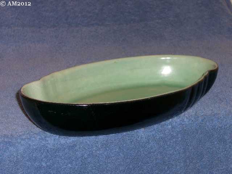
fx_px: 523
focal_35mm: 78
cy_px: 87
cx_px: 116
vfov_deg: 18.9
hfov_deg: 25.0
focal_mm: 16.3
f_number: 4.3
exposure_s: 1/60
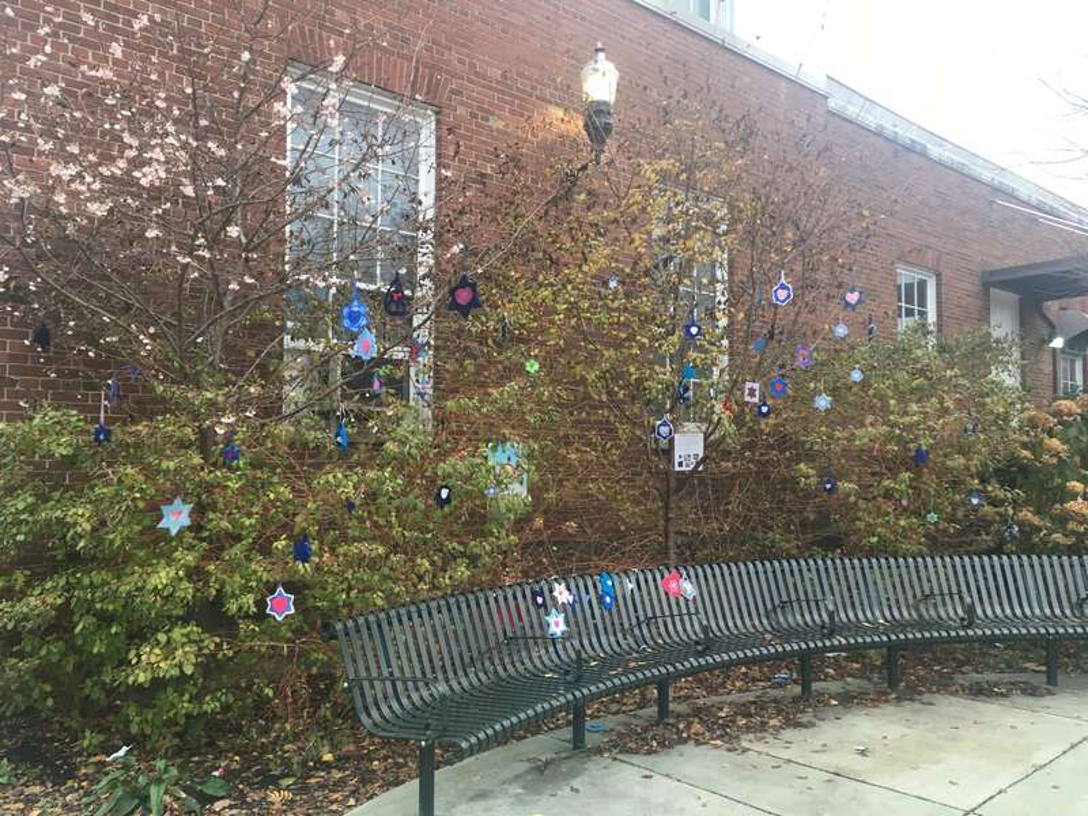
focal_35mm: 29
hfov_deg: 61.7
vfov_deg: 48.2
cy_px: 408
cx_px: 544
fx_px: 911
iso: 25
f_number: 2.2
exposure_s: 1/40
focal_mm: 4.15
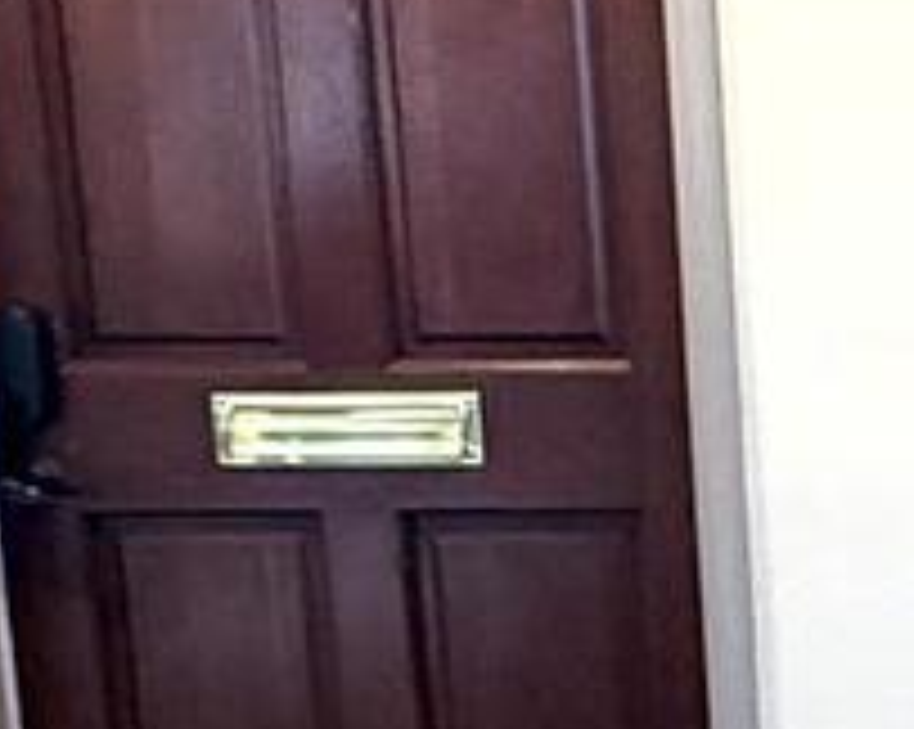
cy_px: 454
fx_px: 2621
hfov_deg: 16.7
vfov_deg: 15.8
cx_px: 1603
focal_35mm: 97
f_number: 2.2
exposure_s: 1/60
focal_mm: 2.22
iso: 500
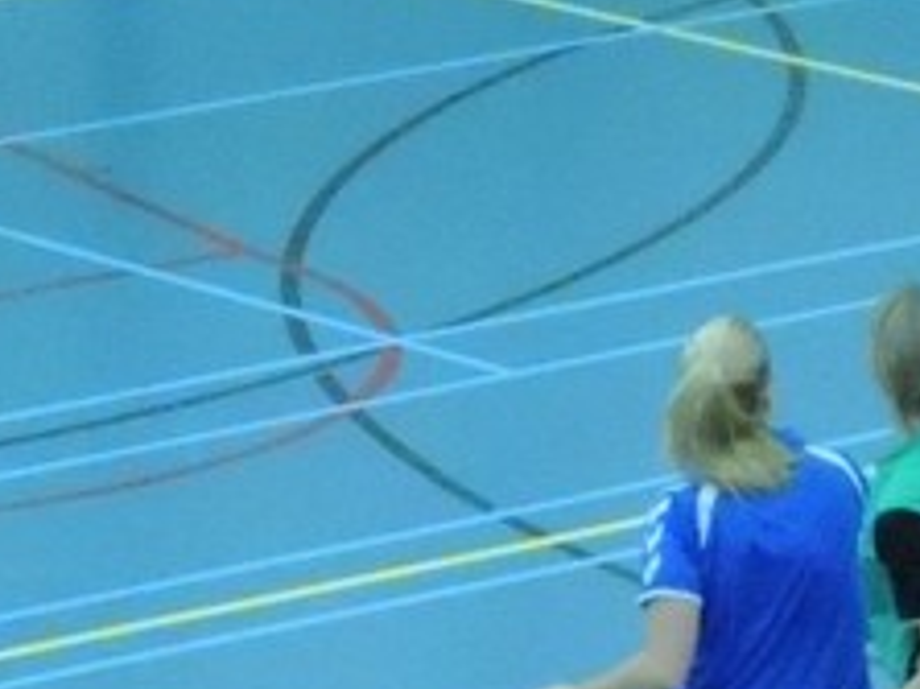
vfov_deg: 4.3
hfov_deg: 5.8
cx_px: 243
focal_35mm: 344
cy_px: 91
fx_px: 9138
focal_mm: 13.3
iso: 3200
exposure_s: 1/200
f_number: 3.9
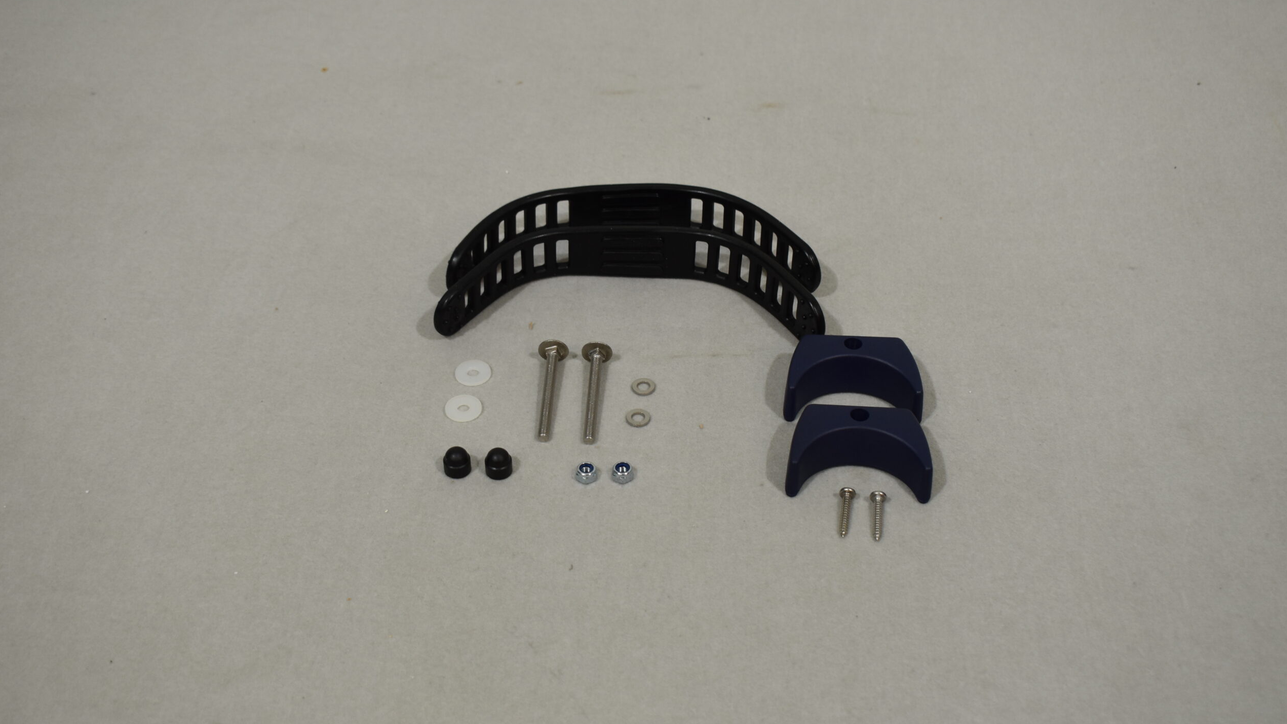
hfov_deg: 44.1
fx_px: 1588
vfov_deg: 25.7
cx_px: 647
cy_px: 365
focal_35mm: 47
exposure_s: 1/125
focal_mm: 29
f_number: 5.6
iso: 400
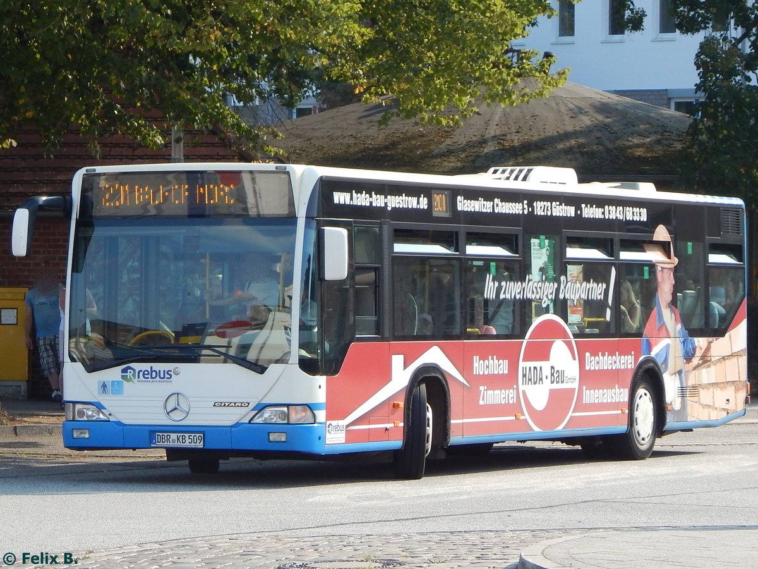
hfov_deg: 15.1
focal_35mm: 131
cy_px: 284
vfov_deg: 11.3
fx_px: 2869
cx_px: 379
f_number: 4.8
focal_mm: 23.4
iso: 125
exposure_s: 1/320
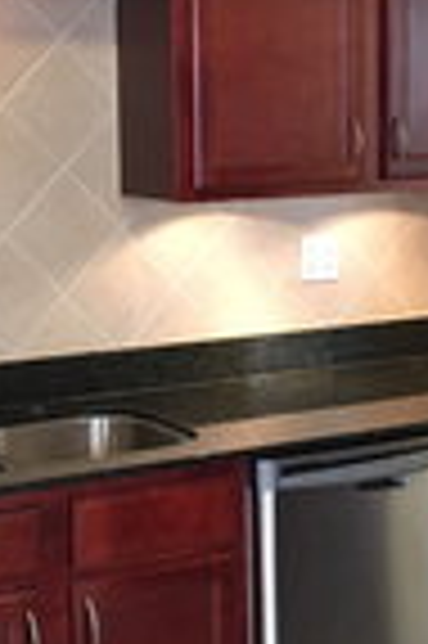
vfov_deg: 22.6
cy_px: 261
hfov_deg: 15.1
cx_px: 291
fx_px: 1609
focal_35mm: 90
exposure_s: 1/30
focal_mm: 4.15
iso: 100
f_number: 2.2
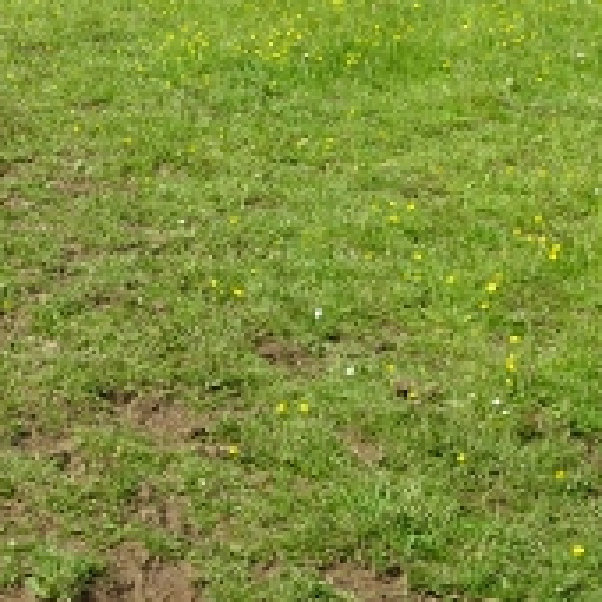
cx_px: -64
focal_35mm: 75
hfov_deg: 21.8
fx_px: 1476
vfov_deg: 22.6
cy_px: 78
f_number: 4
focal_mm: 5.43
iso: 80
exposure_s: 1/500
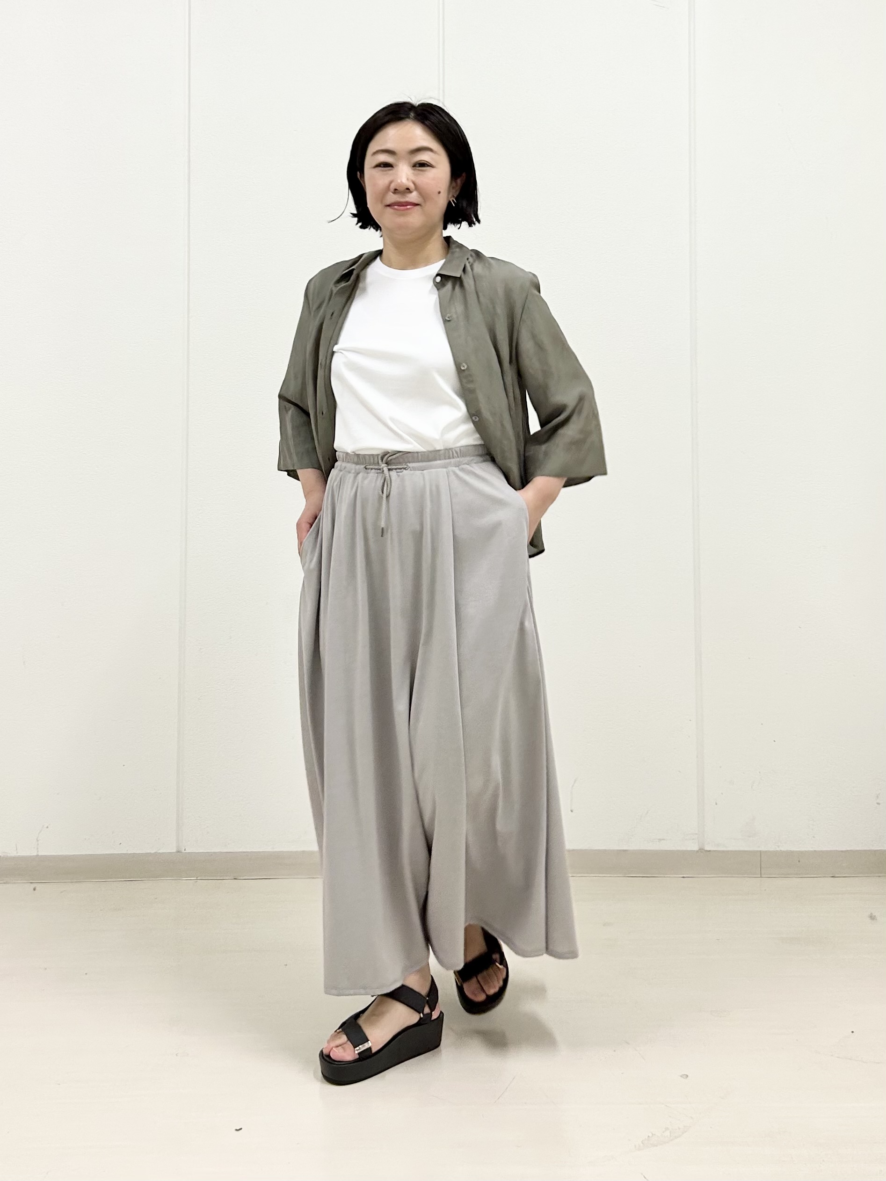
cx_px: 443
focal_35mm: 26
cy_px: 590
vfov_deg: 67.3
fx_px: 887
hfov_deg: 53.1
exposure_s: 1/60
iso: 80
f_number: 1.5
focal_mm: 5.7
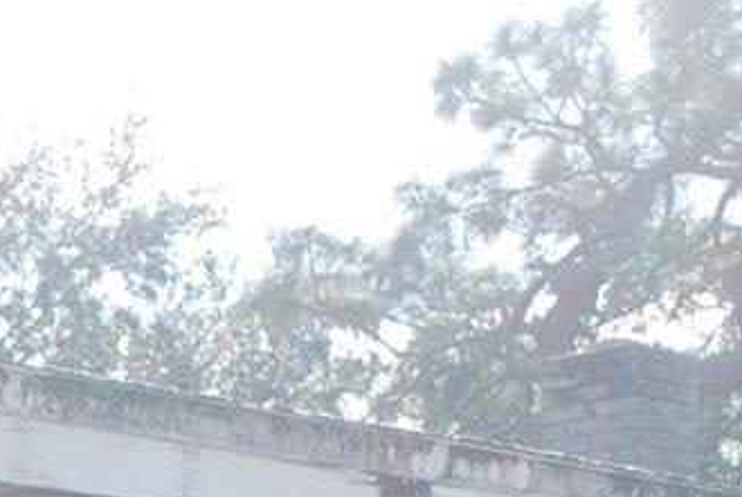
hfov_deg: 10.1
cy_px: 1097
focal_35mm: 189
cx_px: -735
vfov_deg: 7.0
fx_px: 3901
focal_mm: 26
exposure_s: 1/160
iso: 100
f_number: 6.3
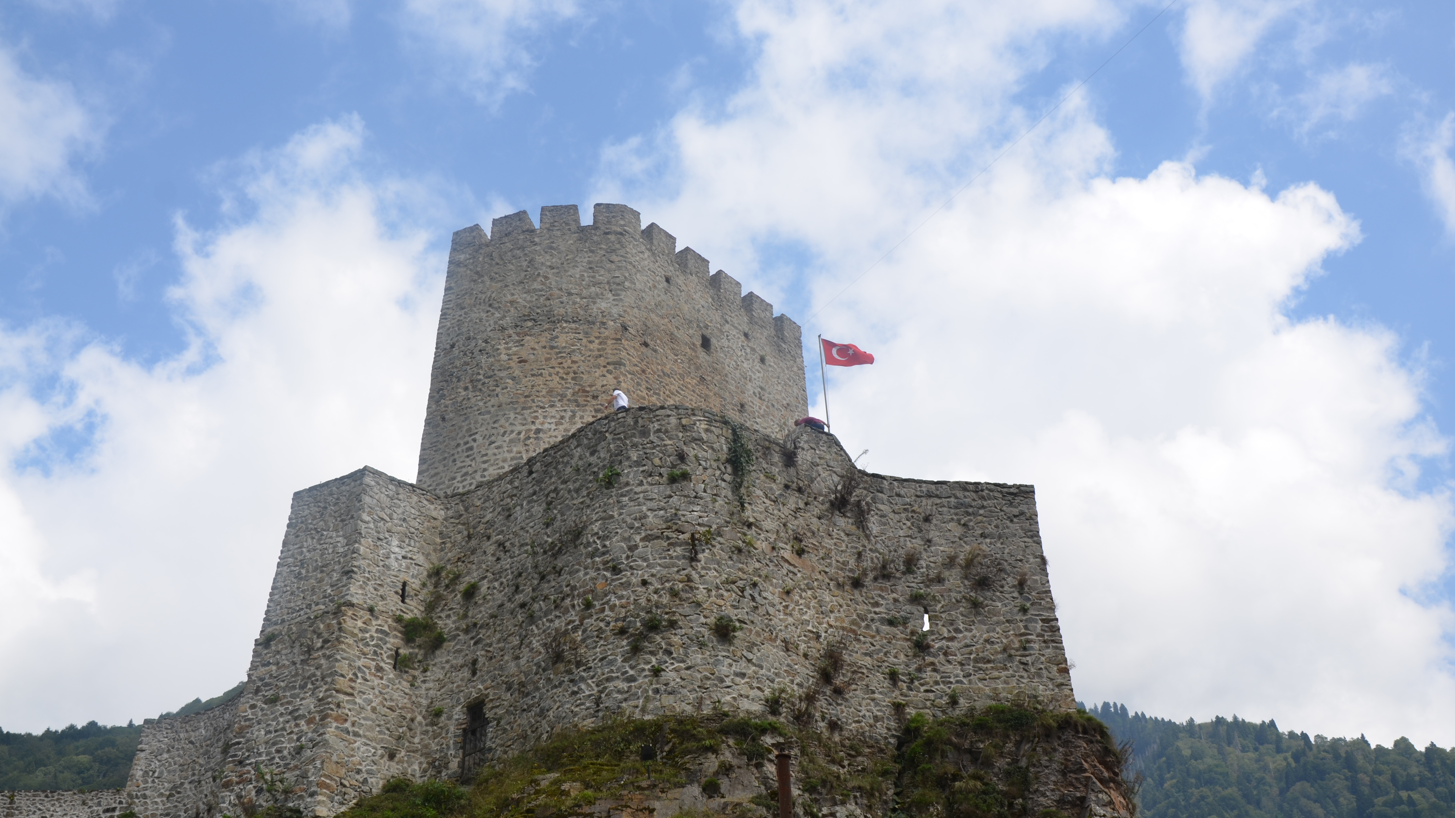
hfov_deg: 51.0
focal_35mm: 40
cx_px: 727
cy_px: 368
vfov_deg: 30.0
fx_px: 1525
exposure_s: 1/320
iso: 100
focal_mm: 25
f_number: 9
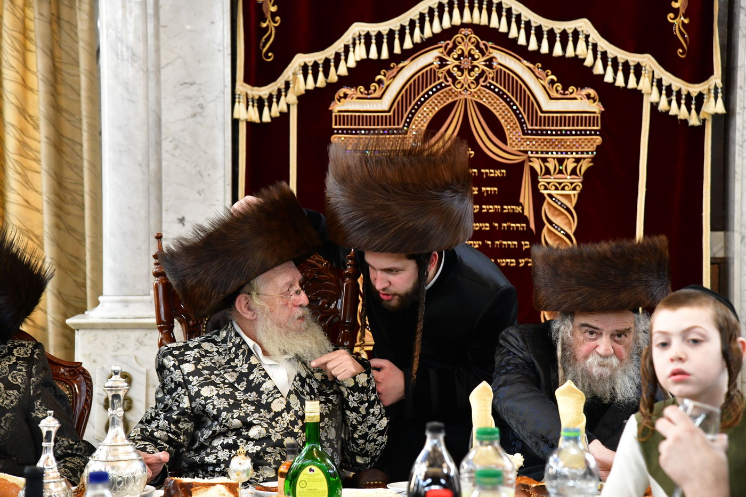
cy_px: 248
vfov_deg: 13.0
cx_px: 373
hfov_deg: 19.5
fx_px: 2175
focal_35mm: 105
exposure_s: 1/100
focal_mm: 105
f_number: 5.6
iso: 2500
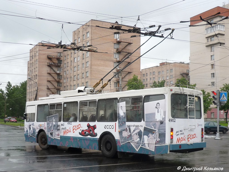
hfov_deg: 55.4
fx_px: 218
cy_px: 86
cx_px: 114
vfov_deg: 42.9
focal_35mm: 33
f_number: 2.8
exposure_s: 1/125
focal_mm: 5.5
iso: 100
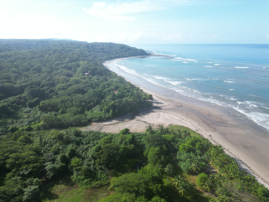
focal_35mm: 24
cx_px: 134
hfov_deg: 71.6
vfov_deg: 56.8
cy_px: 101
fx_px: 187
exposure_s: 1/1250
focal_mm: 6.72
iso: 100
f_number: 1.7
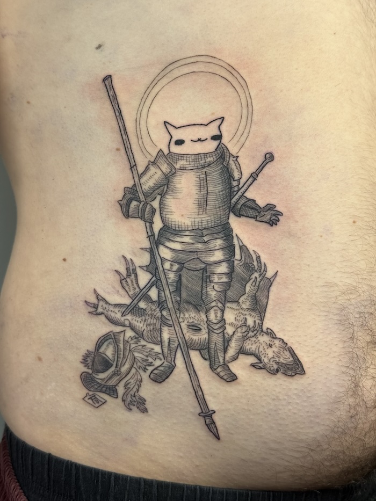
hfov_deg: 30.3
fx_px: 695
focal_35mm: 48
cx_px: 188
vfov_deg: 39.7
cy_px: 250
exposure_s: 1/396
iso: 64
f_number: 1.78
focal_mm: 6.76
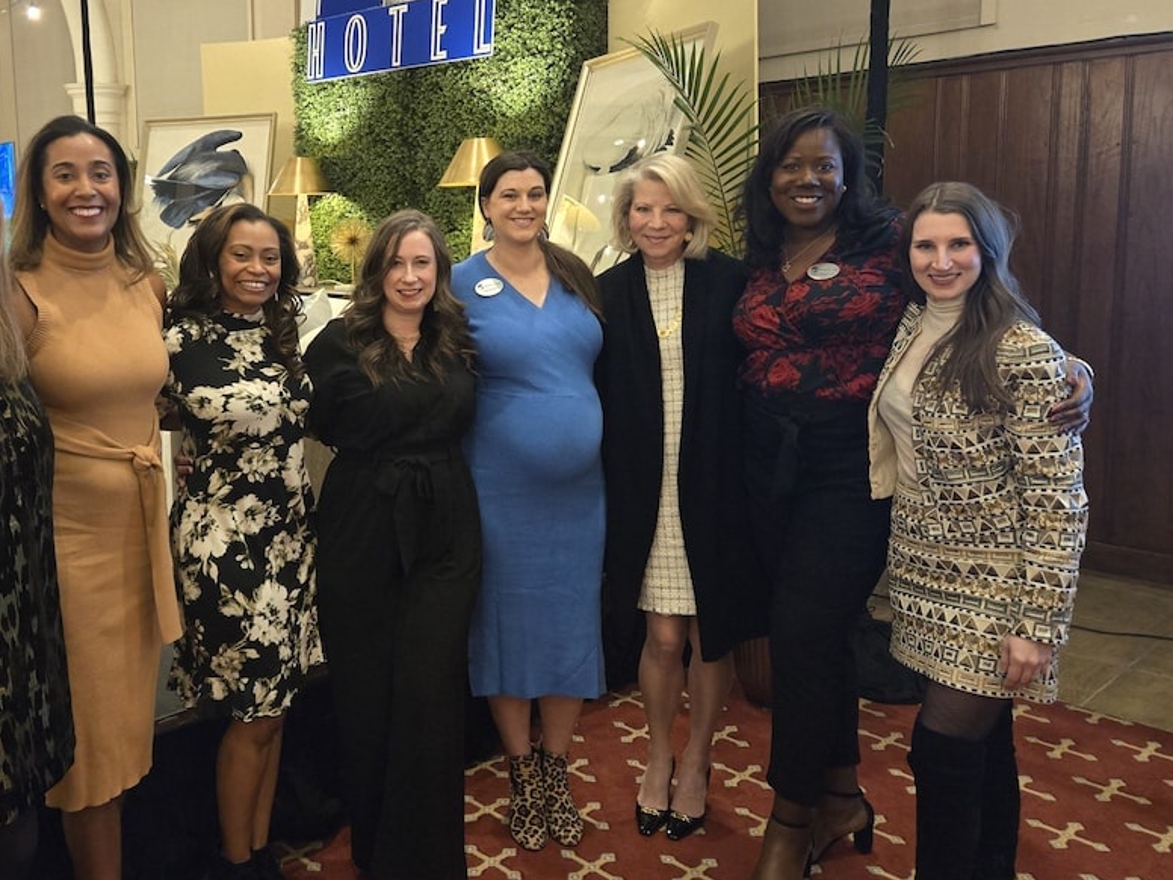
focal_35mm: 32
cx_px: 422
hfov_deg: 56.0
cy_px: 358
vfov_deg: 44.0
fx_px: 1084
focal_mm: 5.4
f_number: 1.8
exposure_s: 1/60
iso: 1250
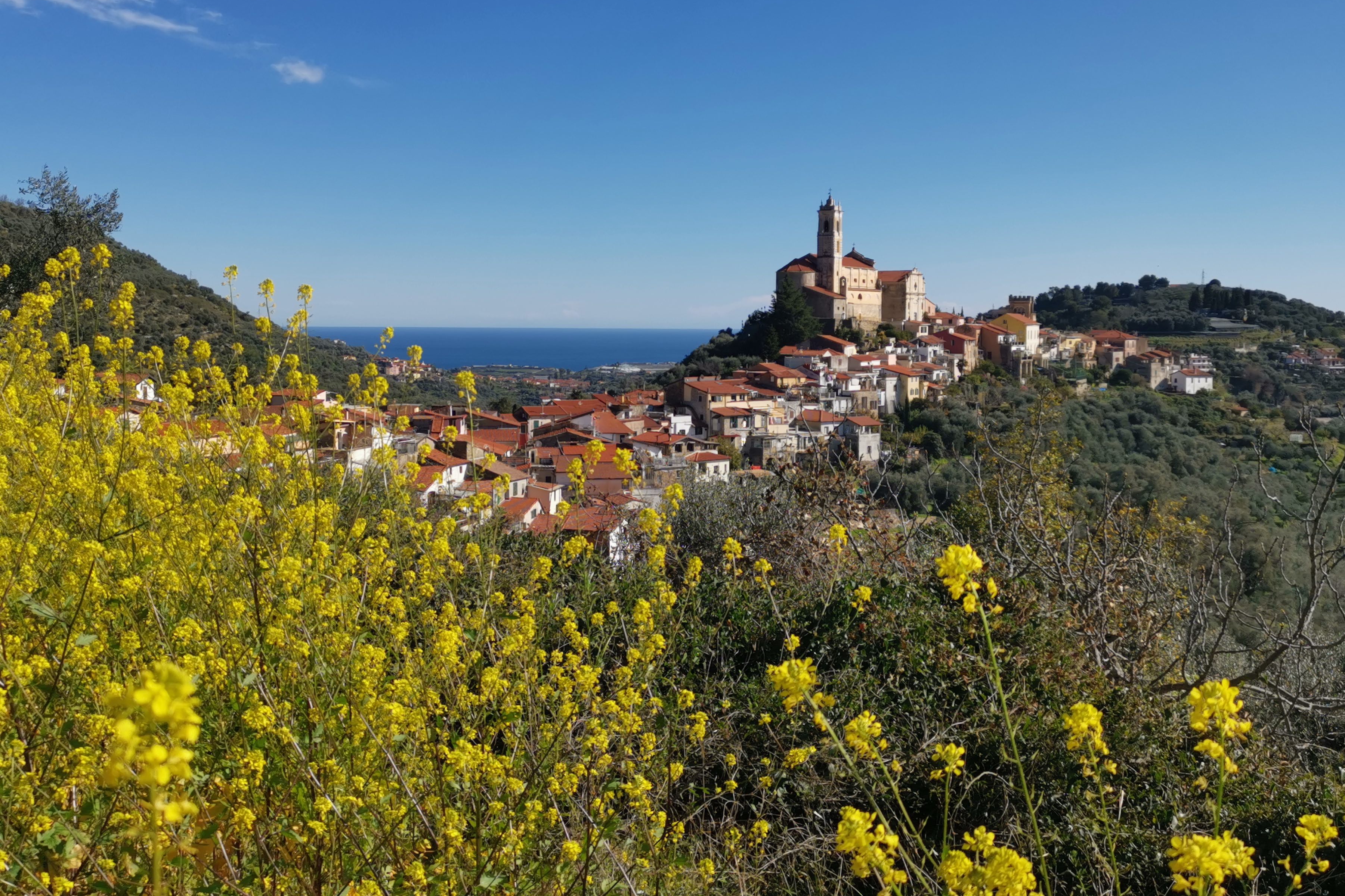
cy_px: 386
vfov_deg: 34.2
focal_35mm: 39
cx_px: 681
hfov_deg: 49.6
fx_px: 1457
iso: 50
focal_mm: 5.58
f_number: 1.8
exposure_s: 1/3289
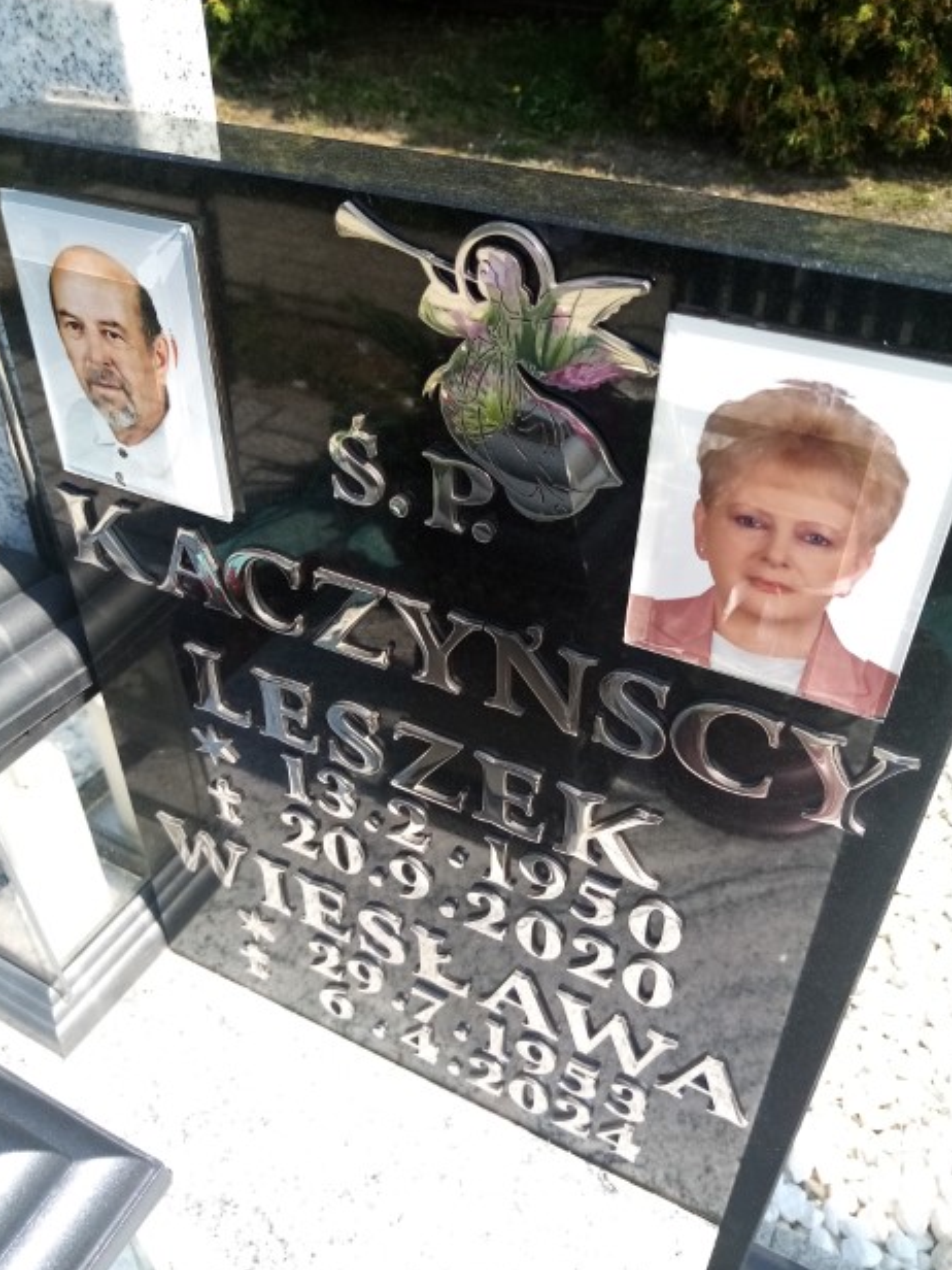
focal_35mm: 27
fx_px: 990
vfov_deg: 65.3
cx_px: 470
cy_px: 635
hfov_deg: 51.4
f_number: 1.8
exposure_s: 1/629
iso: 104
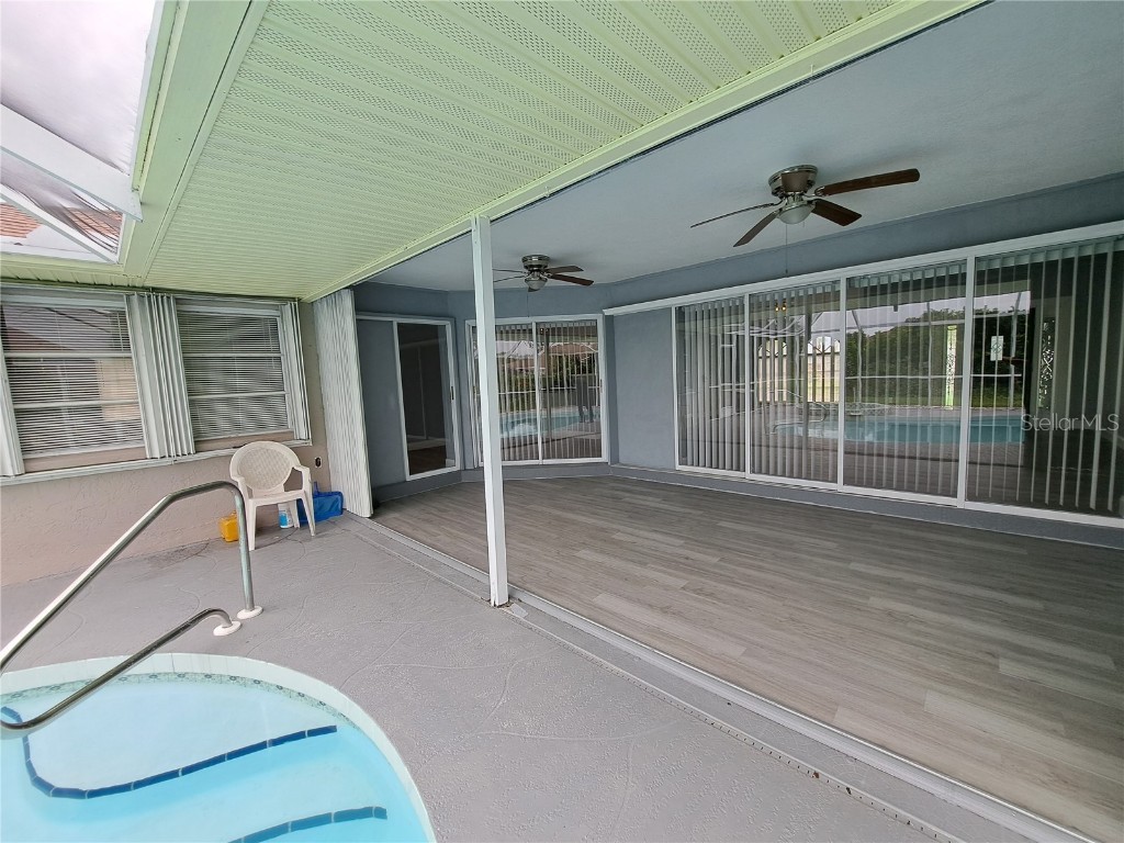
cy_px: 422
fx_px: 422
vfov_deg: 89.9
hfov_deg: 106.2
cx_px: 562
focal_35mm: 13
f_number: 2.2
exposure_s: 1/180
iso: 50
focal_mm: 1.74
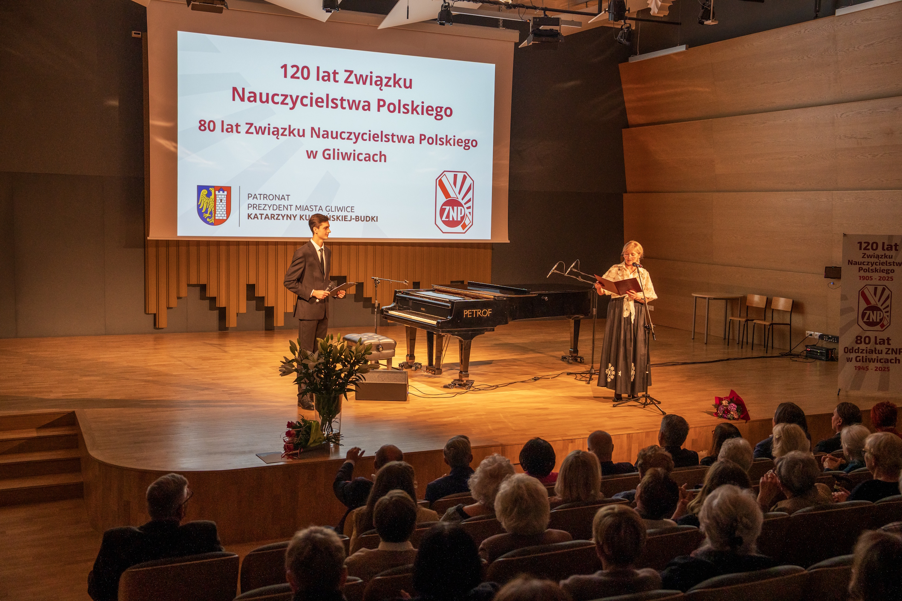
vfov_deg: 35.1
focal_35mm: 38
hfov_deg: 50.7
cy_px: 300
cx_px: 451
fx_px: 952
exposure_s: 1/125
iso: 1600
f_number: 4
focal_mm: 38
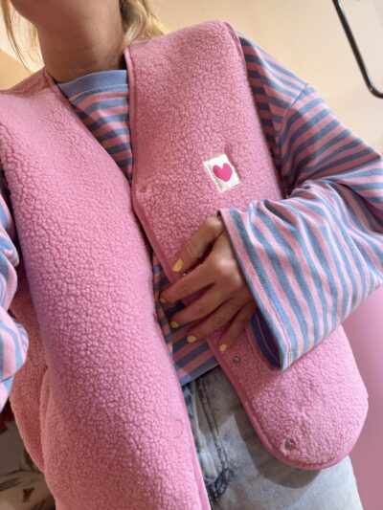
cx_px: 192
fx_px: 354
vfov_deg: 71.6
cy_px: 255
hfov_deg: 56.8
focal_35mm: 24
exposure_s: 1/50
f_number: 1.78
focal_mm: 6.76
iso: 200
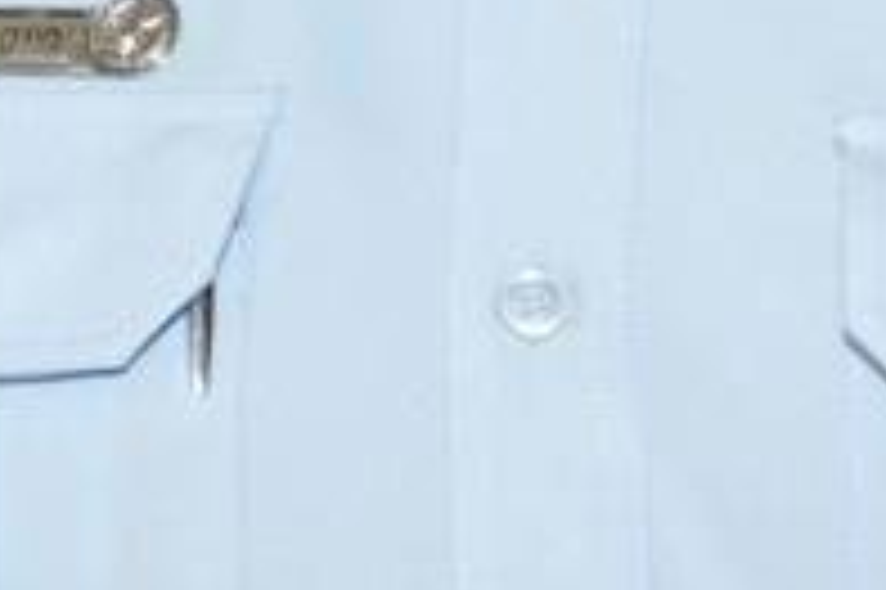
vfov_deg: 6.2
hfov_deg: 9.5
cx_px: -499
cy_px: -824
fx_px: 5179
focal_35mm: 211
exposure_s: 1/200
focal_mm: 27
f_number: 7.1
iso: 200
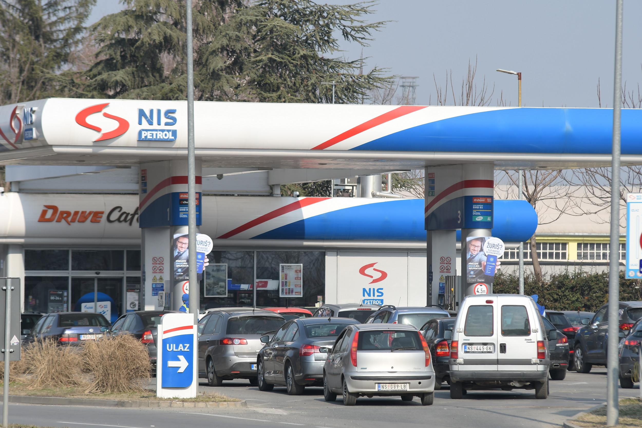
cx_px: 321
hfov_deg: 6.9
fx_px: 5350
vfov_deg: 4.6
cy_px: 214
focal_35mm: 300
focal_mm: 200
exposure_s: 1/1250
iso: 200
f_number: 6.3
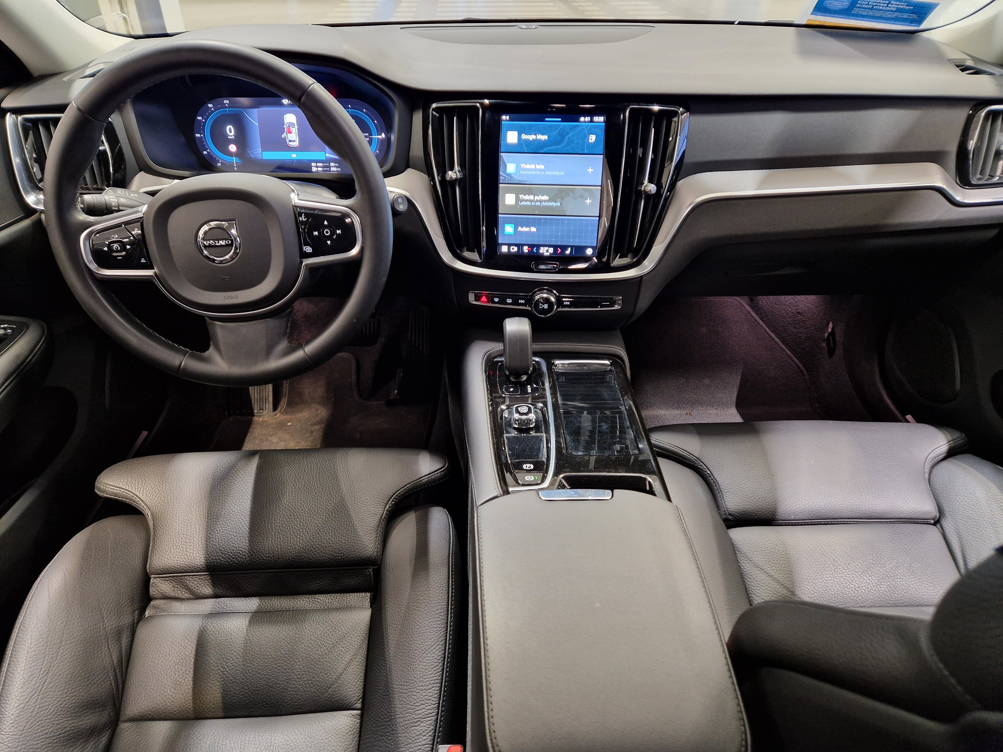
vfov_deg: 58.9
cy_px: 376
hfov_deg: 73.9
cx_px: 502
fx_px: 666
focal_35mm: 23
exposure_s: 1/29
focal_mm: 5.4
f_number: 1.8
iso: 320
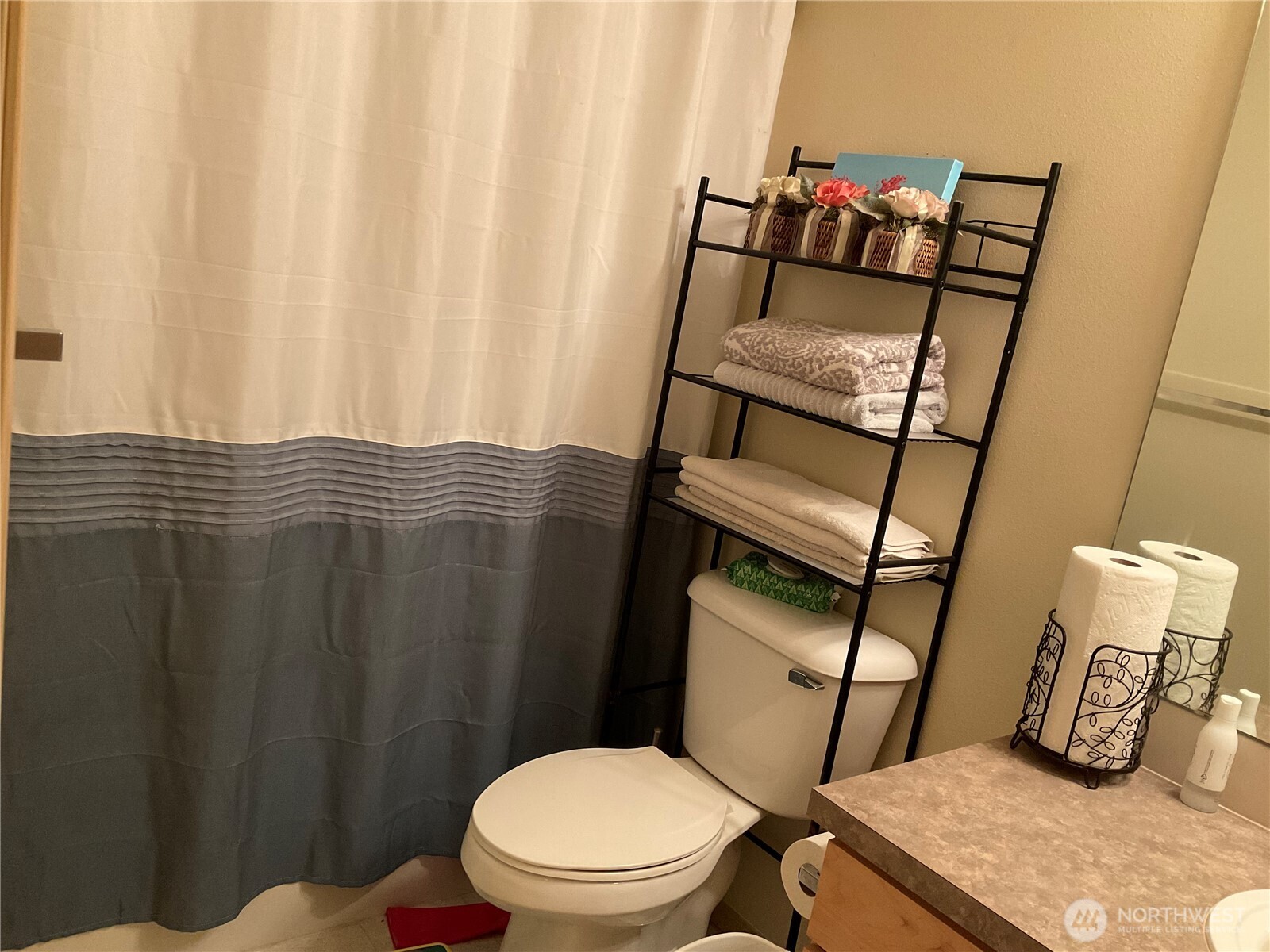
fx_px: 1064
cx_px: 635
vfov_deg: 48.2
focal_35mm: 29
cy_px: 476
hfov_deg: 61.7
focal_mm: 3
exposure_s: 1/40
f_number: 1.8
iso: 200
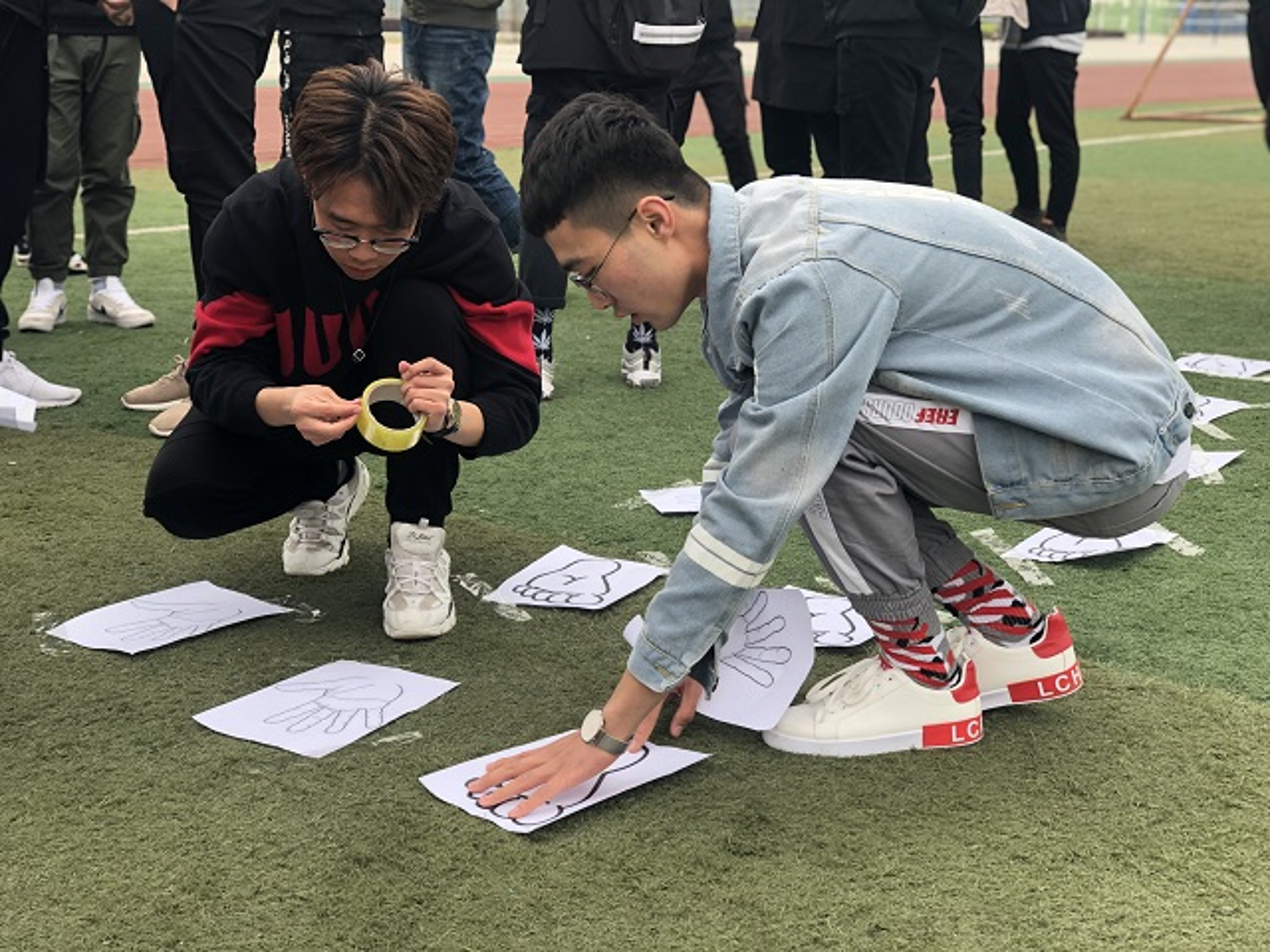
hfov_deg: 36.8
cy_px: 476
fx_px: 1908
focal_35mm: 52
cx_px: 635
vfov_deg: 28.0
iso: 16
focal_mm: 6
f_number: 2.4
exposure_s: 1/182
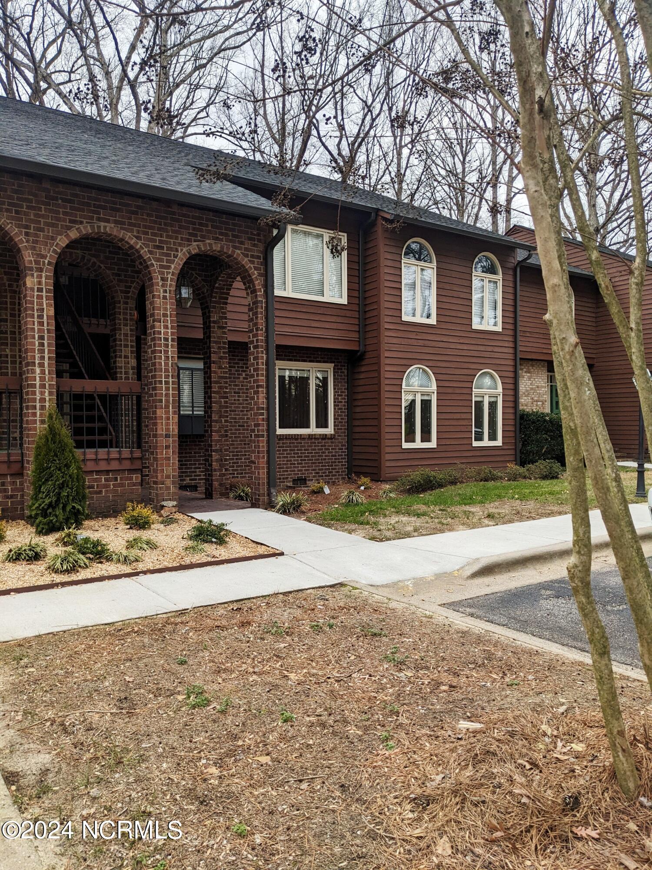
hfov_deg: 51.4
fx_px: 678
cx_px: 326
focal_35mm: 27
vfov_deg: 65.3
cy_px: 435
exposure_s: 1/1304
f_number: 1.73
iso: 56
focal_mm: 4.38
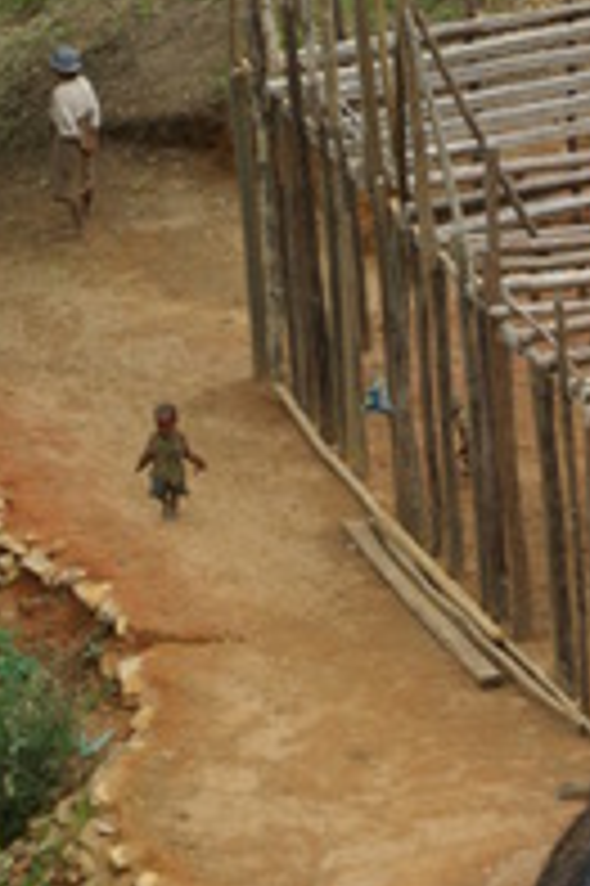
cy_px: 261
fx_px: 12411
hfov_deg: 2.7
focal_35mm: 504
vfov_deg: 4.1
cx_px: 482
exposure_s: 1/250
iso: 100
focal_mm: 138
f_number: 6.7
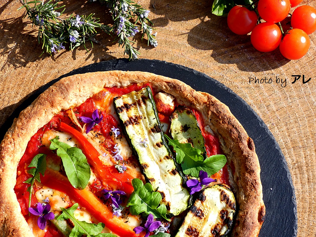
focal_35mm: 63
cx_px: 158
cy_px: 118
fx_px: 575
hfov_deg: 30.7
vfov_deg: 23.3
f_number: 4.2
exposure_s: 1/250
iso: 80
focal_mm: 11.3
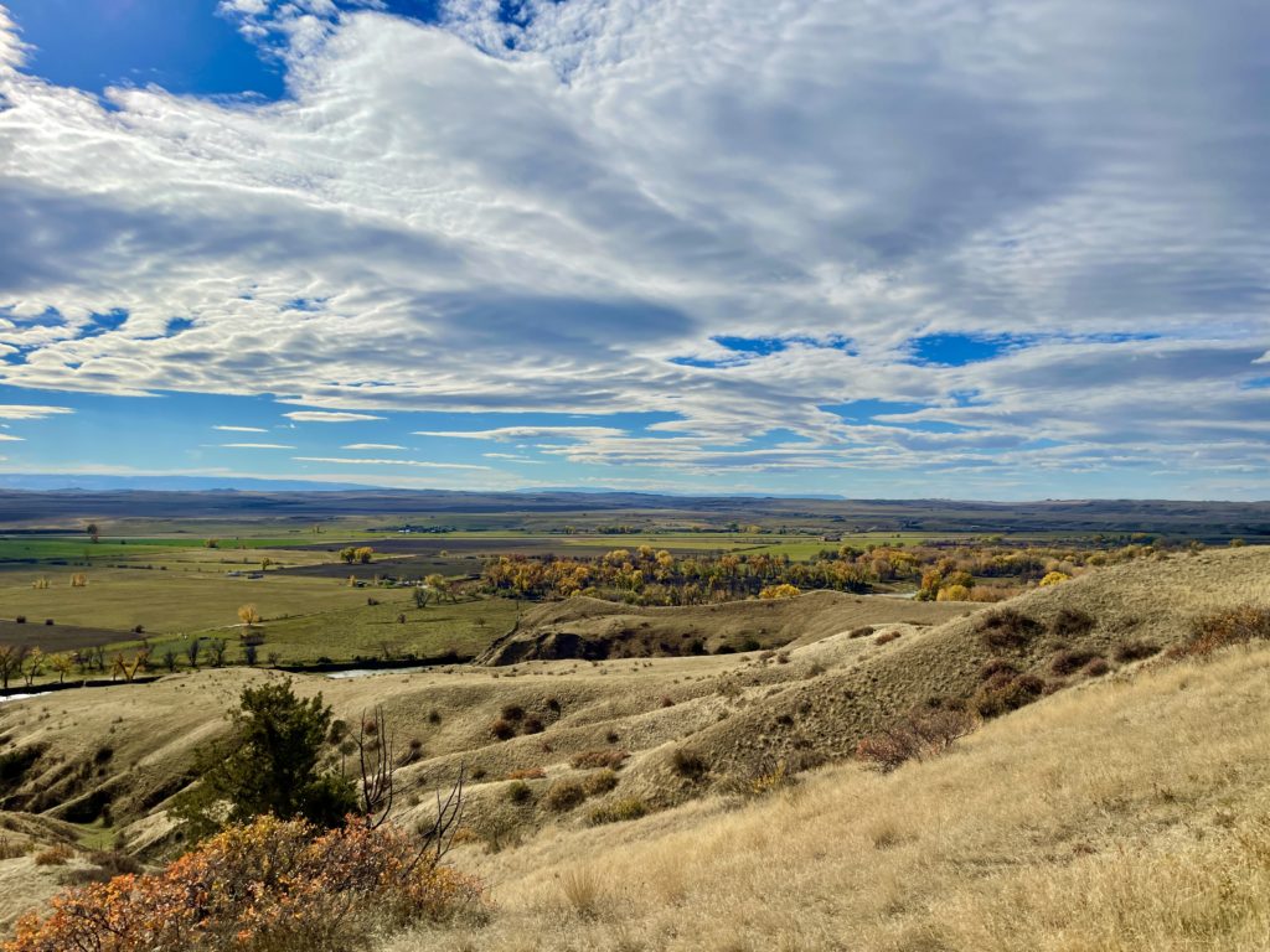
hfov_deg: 67.3
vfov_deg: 53.1
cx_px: 635
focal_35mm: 26
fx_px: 954
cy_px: 476
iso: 32
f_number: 1.6
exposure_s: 1/13333
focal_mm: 4.2
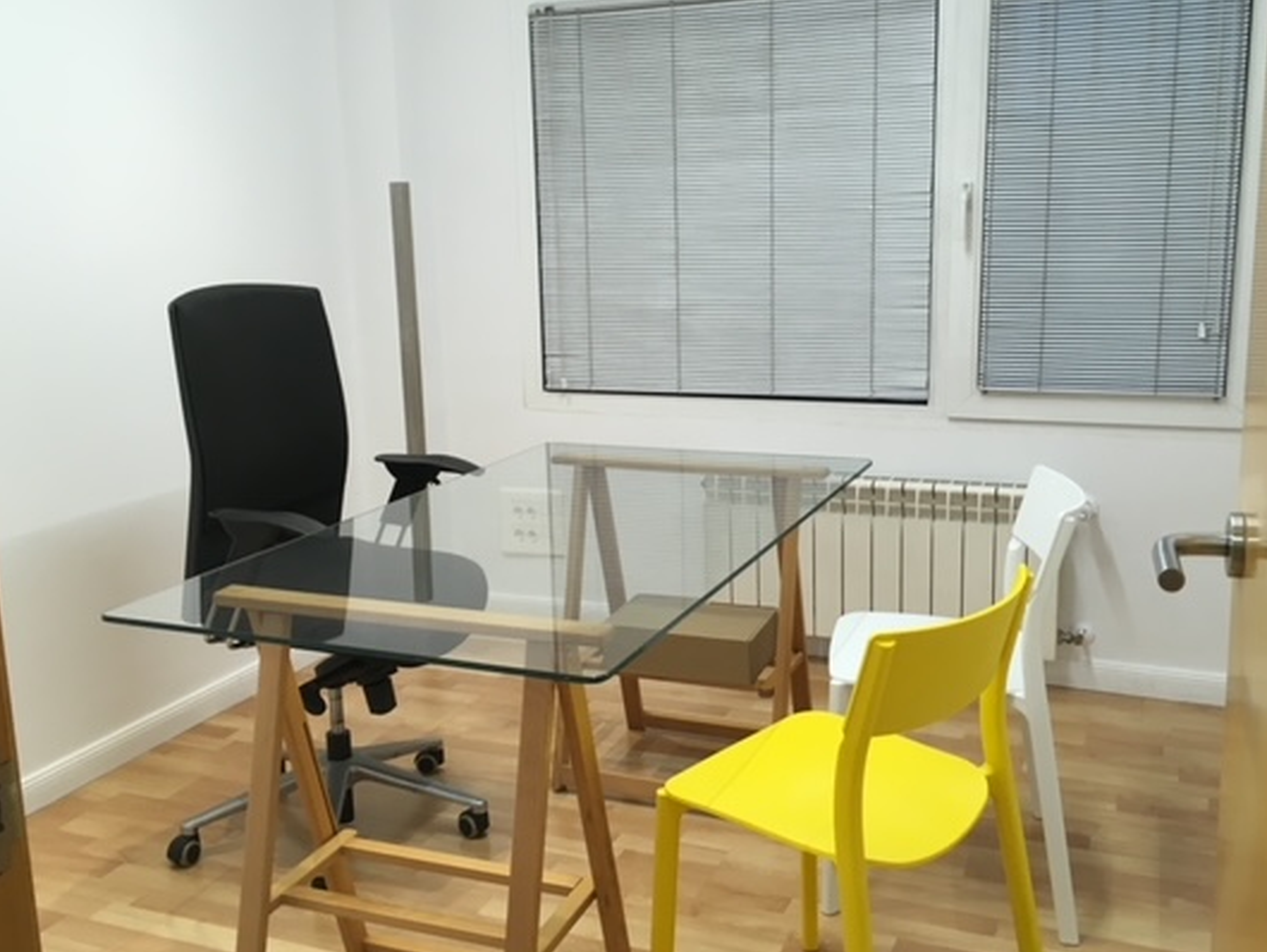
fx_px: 1282
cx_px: 643
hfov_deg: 52.6
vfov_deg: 40.7
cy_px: 454
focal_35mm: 35
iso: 32
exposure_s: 1/33
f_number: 2.2
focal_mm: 4.15
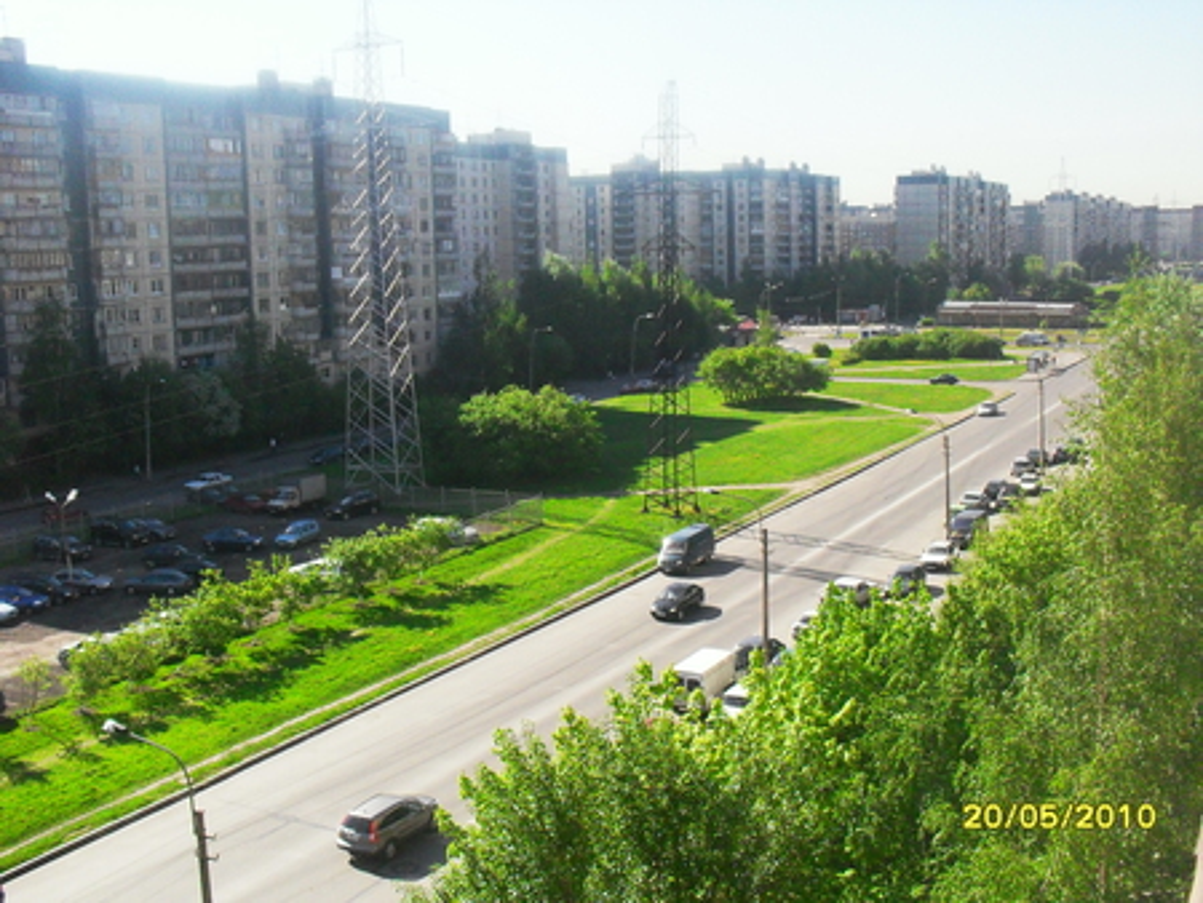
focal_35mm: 38
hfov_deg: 49.0
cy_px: 452
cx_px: 602
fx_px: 1321
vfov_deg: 37.8
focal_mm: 6.3
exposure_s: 1/350
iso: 200
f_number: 8.3
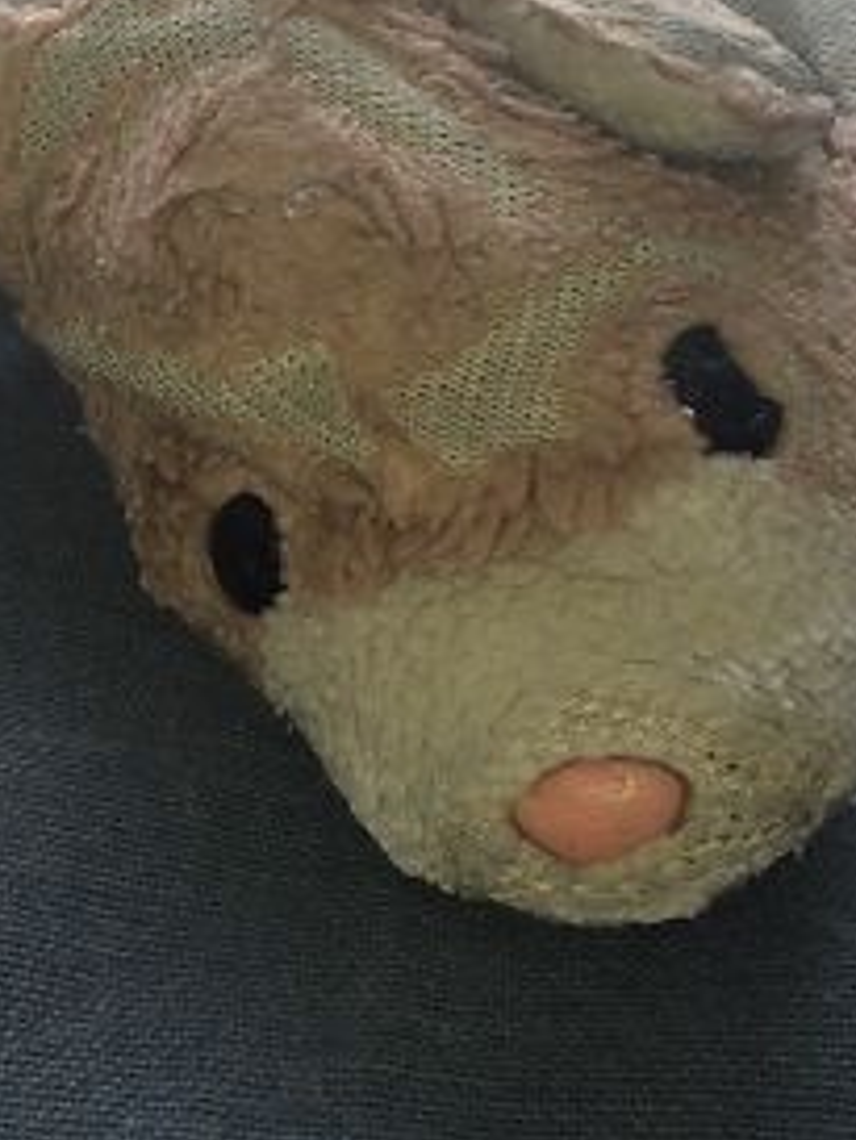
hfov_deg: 14.1
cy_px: 428
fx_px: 3262
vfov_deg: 19.8
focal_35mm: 99
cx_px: -388
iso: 32
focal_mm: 4.15
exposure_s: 1/134
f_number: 2.2
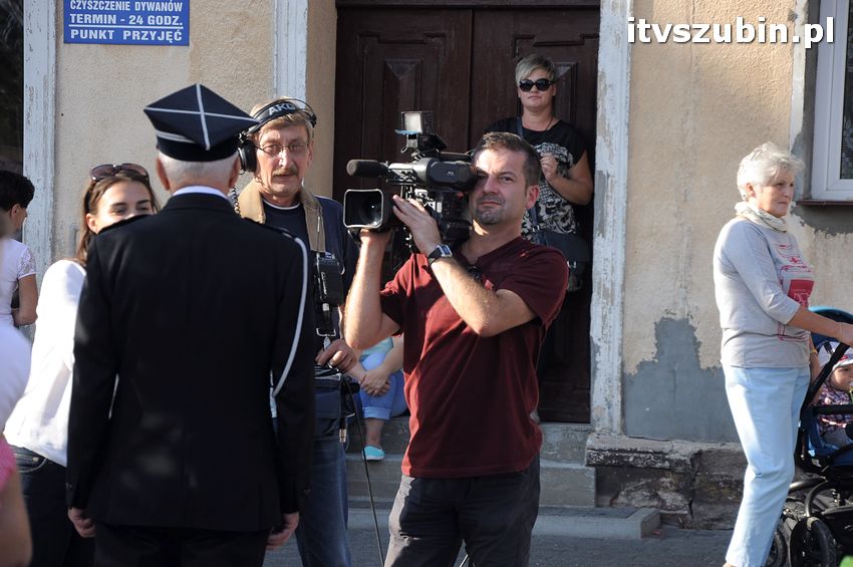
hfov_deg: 16.1
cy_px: 284
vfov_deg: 10.7
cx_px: 426
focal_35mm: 128
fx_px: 3018
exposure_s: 1/500
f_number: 5.6
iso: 400
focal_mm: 85
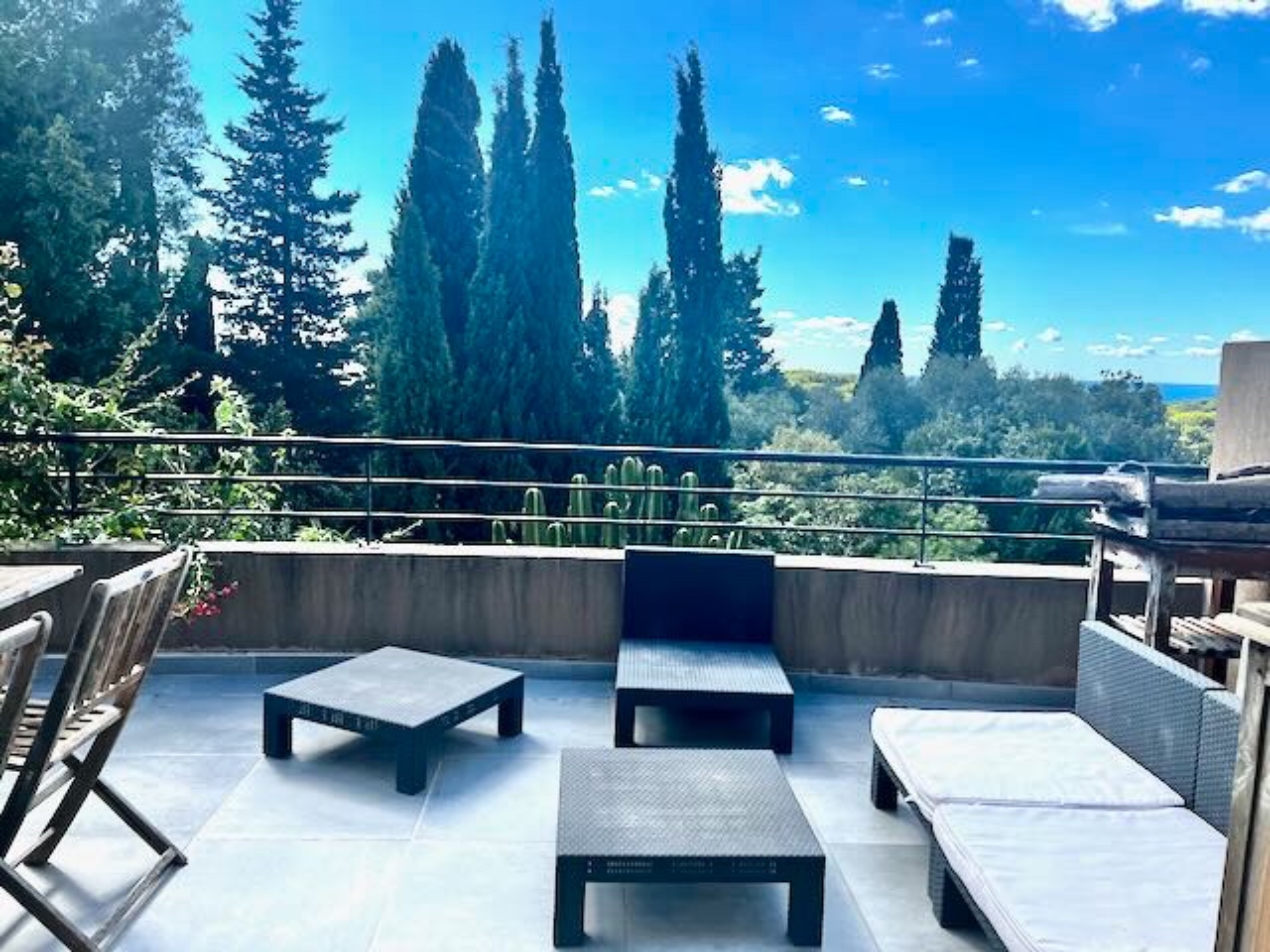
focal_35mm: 26
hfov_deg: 67.3
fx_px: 954
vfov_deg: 53.1
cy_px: 476
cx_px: 635
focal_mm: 5.1
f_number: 1.6
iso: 50
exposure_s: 1/1695
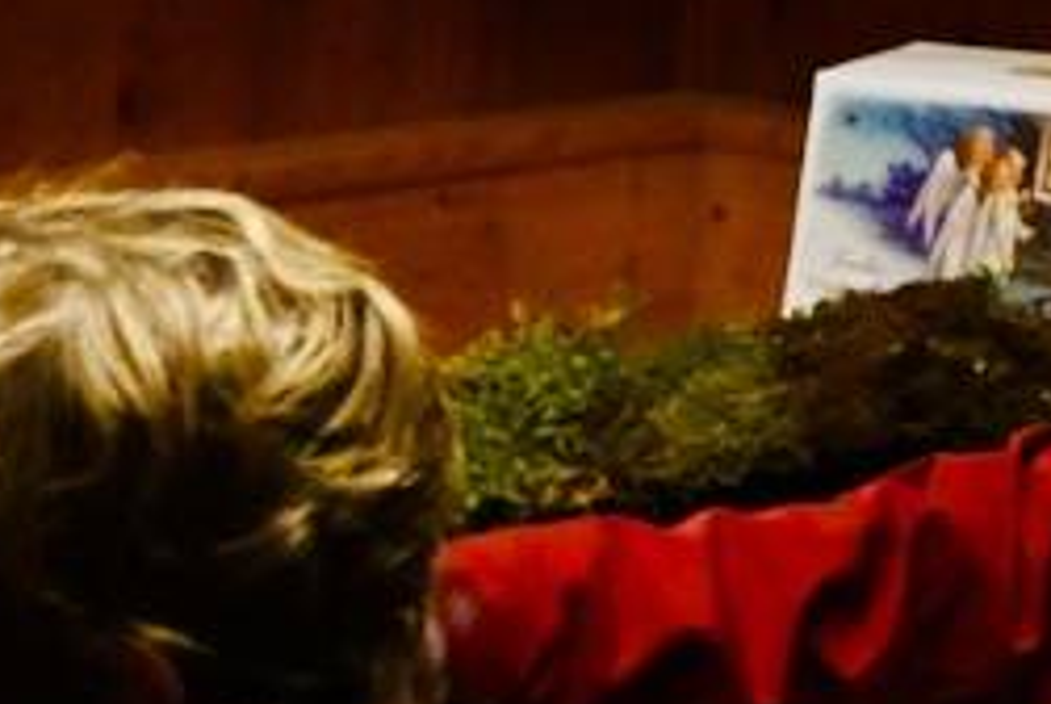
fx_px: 5378
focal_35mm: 184
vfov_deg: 7.4
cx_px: -561
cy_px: 821
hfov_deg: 10.7
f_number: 2.8
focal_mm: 28
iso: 3200
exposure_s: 1/80
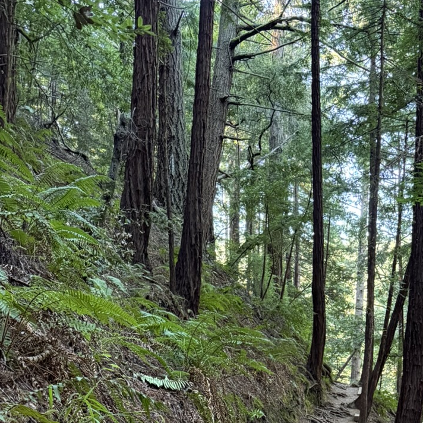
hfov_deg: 27.6
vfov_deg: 25.5
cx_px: 340
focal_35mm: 61
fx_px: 843
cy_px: 495
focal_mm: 6.76
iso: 800
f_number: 1.78
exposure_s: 1/48
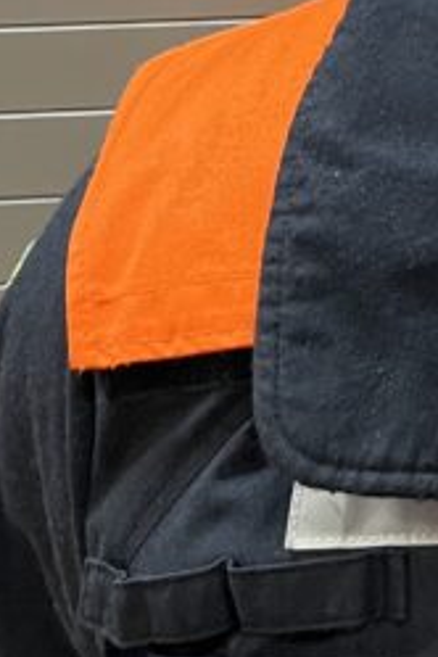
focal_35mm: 111
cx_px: 781
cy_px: -343
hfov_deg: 11.5
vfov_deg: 16.7
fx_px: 2026
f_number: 1.6
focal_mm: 5.1
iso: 250
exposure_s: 1/50
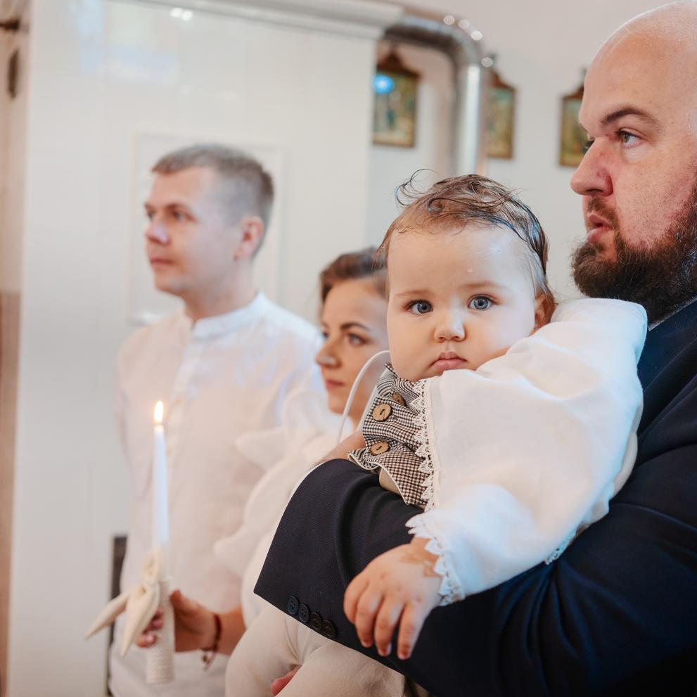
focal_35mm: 45
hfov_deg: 37.2
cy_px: 347
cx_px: 460
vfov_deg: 37.6
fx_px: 1025
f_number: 2.8
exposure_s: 1/125
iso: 1000
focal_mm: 35
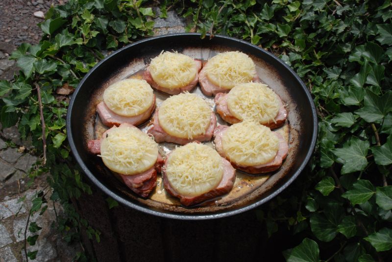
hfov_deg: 46.3
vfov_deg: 32.0
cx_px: 196
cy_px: 131
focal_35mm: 42
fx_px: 458
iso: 400
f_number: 11
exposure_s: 1/500
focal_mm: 28
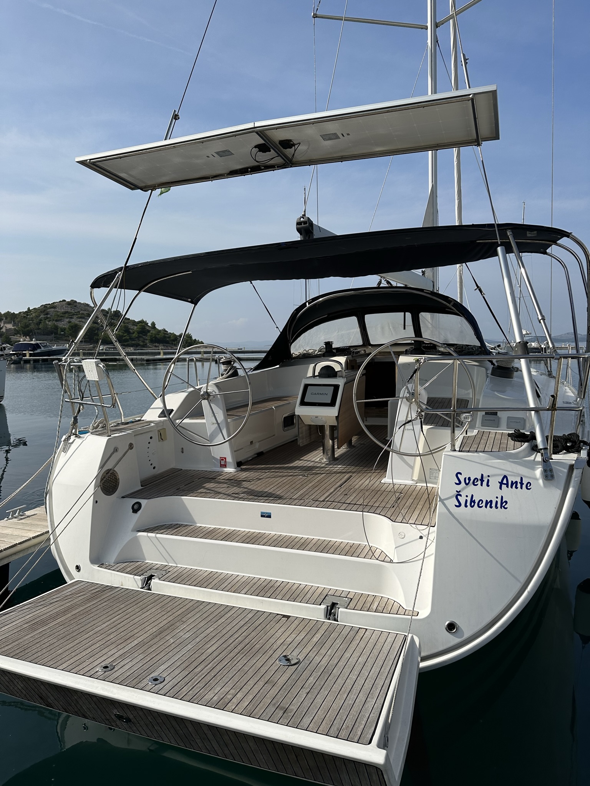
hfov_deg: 56.8
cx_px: 295
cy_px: 393
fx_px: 545
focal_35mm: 24
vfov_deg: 71.6
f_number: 1.78
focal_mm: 6.86
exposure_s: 1/8929
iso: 80
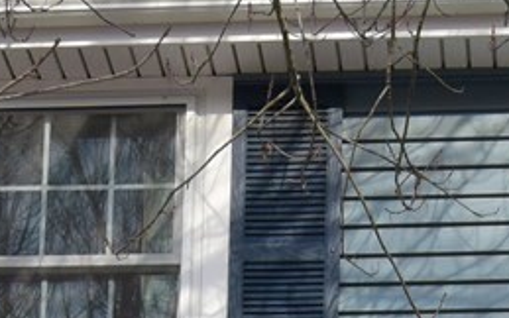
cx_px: 379
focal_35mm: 161
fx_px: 2234
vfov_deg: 7.2
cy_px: 982
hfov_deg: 13.0
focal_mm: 20
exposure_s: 1/500
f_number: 11
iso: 400
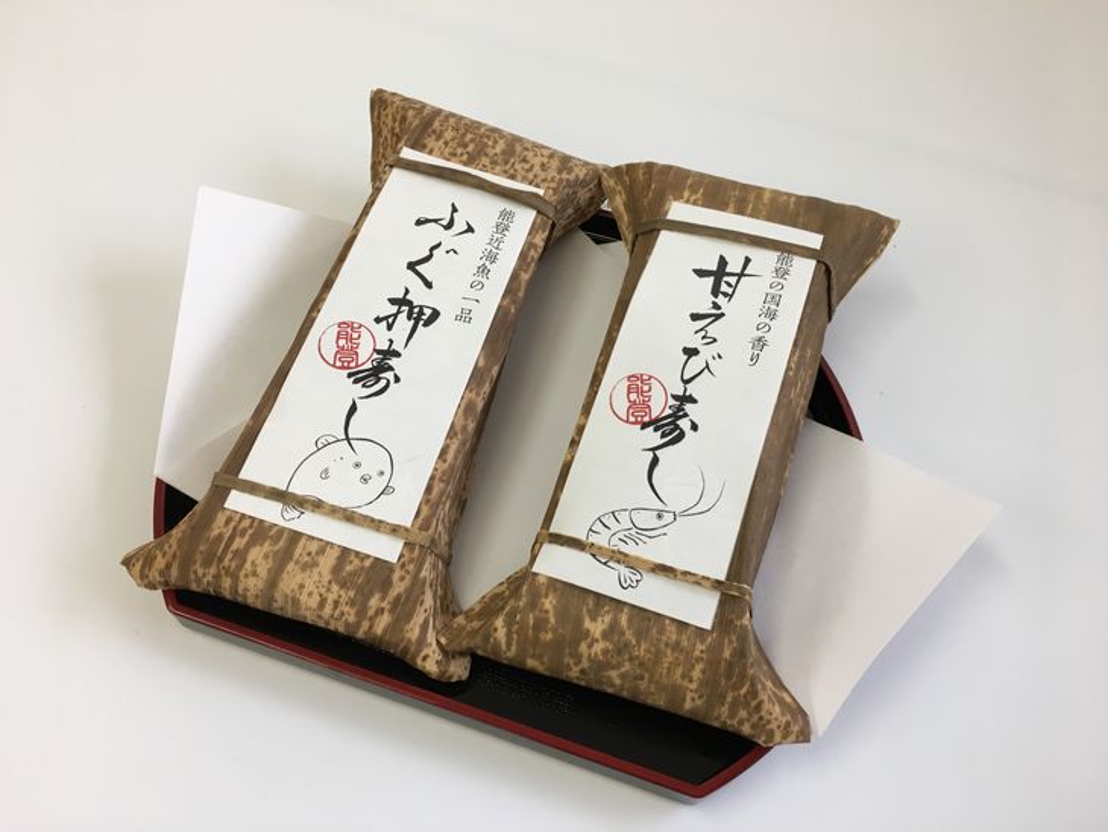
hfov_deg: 61.6
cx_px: 554
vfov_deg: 48.3
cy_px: 416
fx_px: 929
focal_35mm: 29
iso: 25
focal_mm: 4.15
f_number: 2.2
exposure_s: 1/40
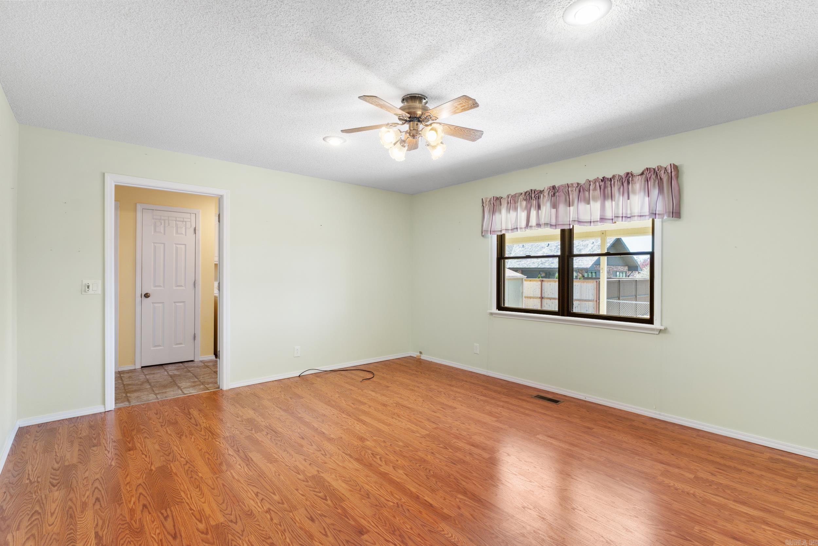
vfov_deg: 71.1
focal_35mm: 17
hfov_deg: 94.0
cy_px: 273
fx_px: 382
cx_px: 409
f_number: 9
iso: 200
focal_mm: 11.2
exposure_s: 1/50
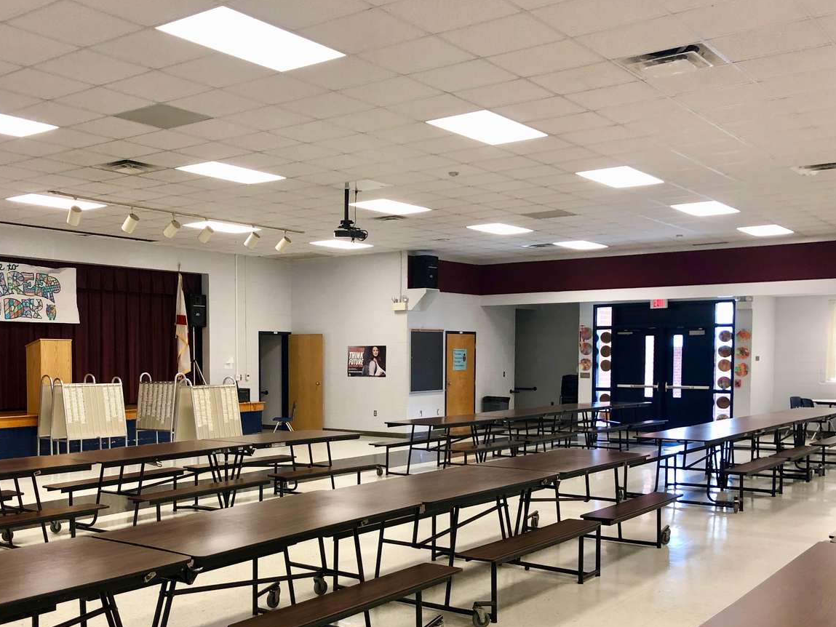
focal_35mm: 39
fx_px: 942
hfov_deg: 47.1
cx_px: 281
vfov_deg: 36.4
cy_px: 421
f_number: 1.8
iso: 40
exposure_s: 1/30
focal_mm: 4
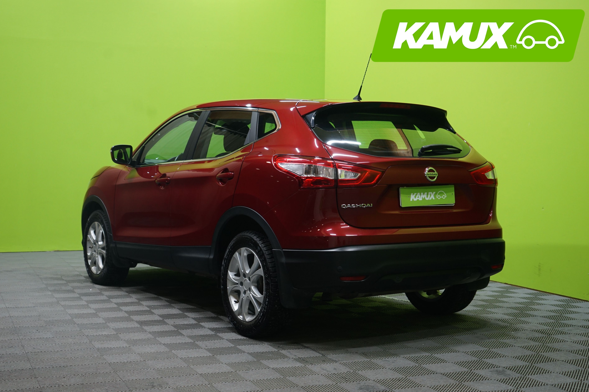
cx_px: 294
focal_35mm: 50
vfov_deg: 27.0
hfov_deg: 39.6
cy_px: 194
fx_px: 818
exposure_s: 1/15
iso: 800
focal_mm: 48
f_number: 5
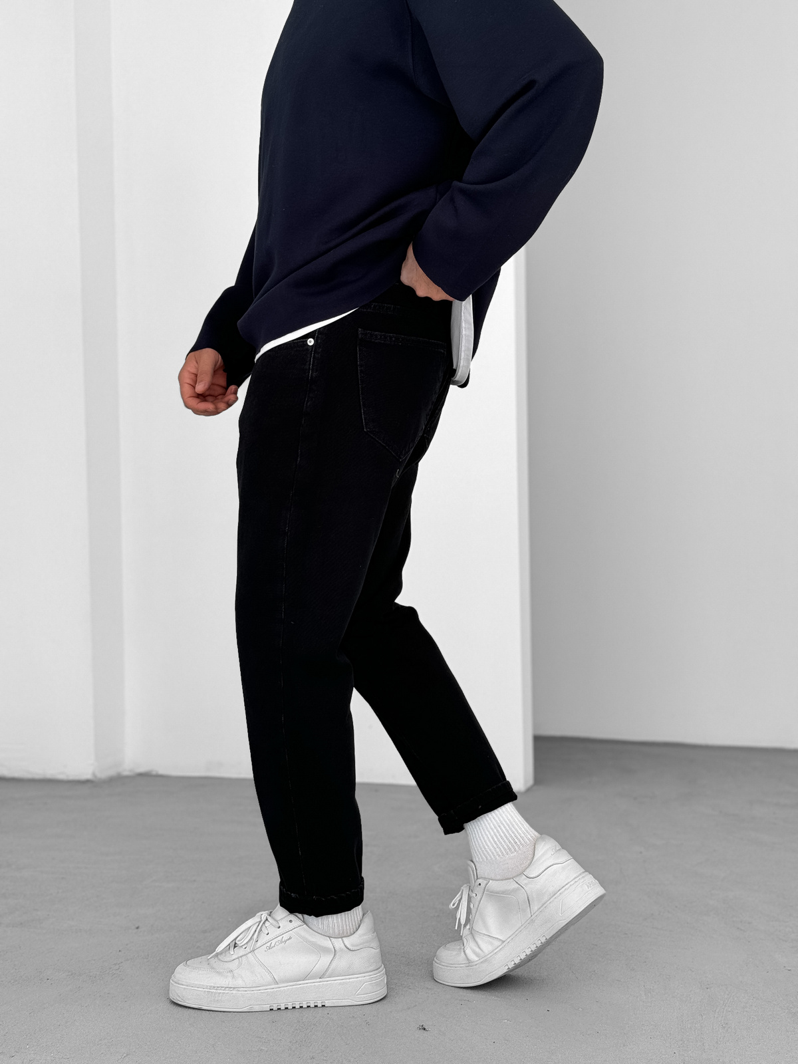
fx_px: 1475
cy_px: 532
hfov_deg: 30.3
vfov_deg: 39.7
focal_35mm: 48
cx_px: 399
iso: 64
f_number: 1.8
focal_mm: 6.76
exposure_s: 1/240
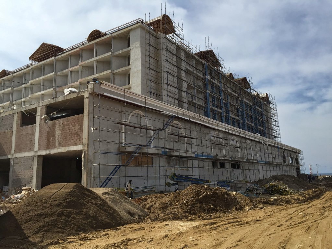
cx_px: 166
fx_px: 278
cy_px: 124
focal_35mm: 29
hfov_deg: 61.7
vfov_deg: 48.2
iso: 32
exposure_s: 1/3049
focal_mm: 4.15
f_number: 2.2
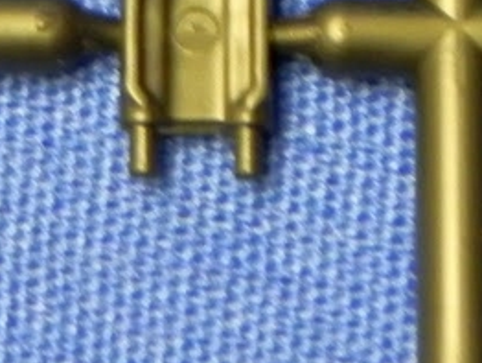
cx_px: -348
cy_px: -335
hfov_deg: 4.2
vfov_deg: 3.2
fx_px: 6467
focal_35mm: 464
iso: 400
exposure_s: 1/8.6
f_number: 4
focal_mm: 16.9
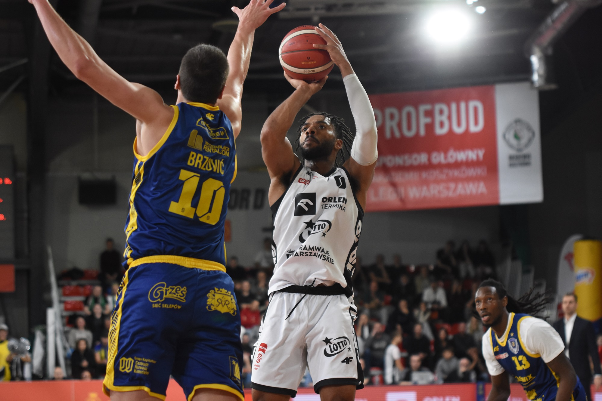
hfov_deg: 19.5
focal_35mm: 105
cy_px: 200
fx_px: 1756
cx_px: 301
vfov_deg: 13.0
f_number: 2.8
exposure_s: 1/1600
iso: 1600
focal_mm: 70
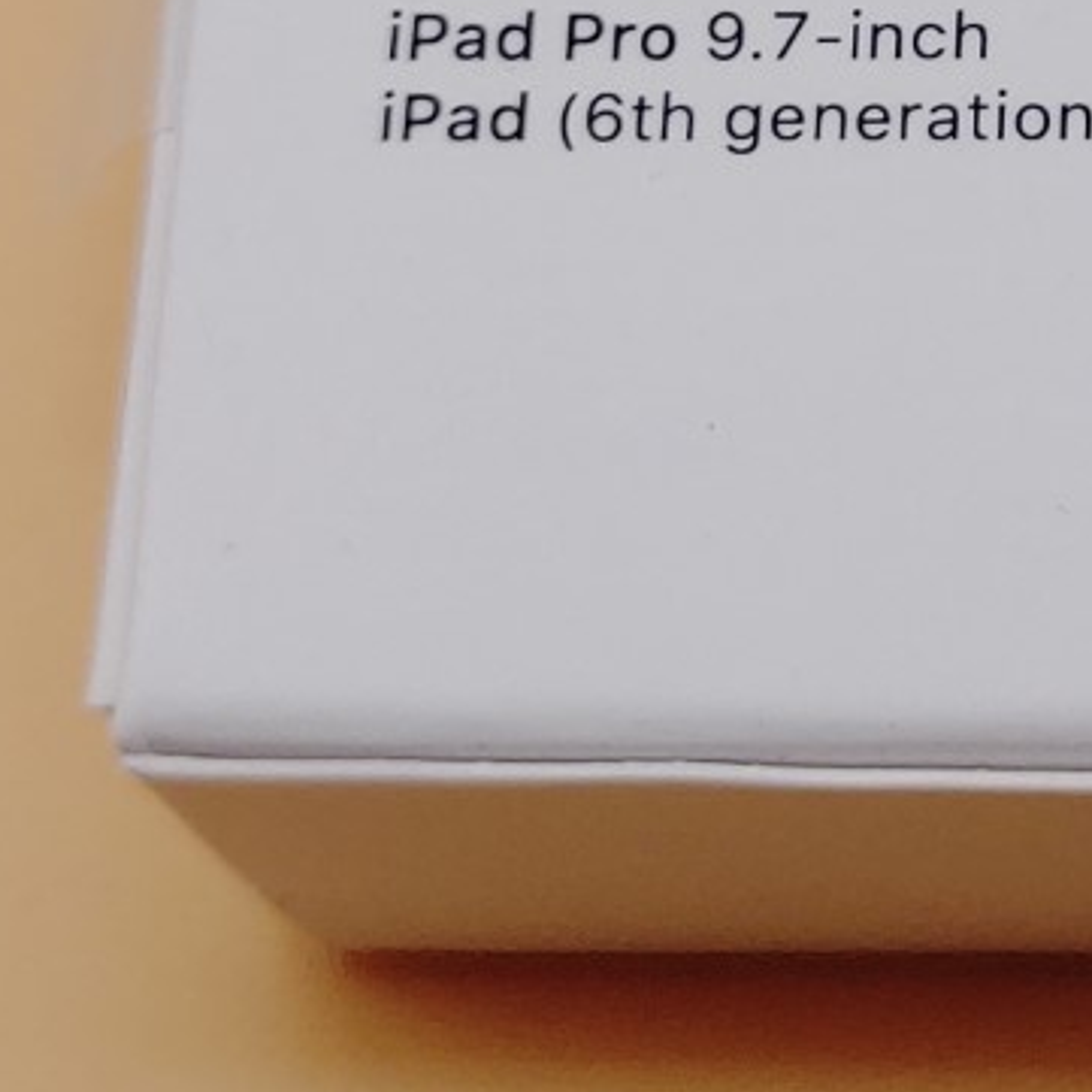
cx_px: 1413
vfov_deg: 13.3
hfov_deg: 13.3
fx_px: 4533
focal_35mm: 127
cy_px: -272
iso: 50
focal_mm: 4.36
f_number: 1.8
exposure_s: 1/225
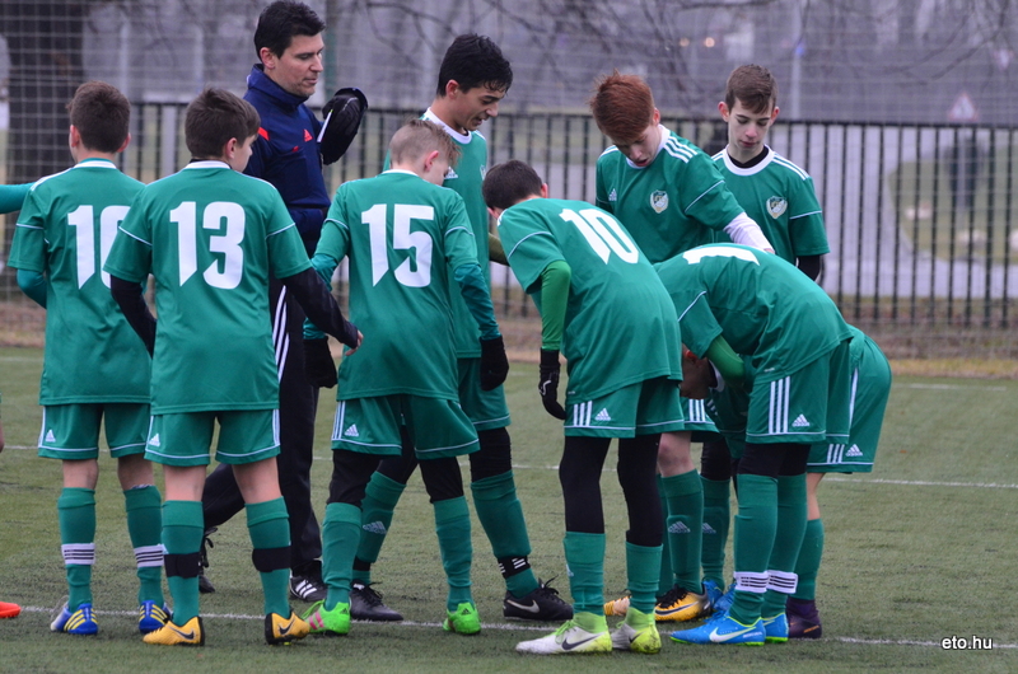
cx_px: 509
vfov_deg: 4.6
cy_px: 337
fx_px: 8466
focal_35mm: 300
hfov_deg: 6.9
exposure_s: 1/640
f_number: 6.3
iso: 1600
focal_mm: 200
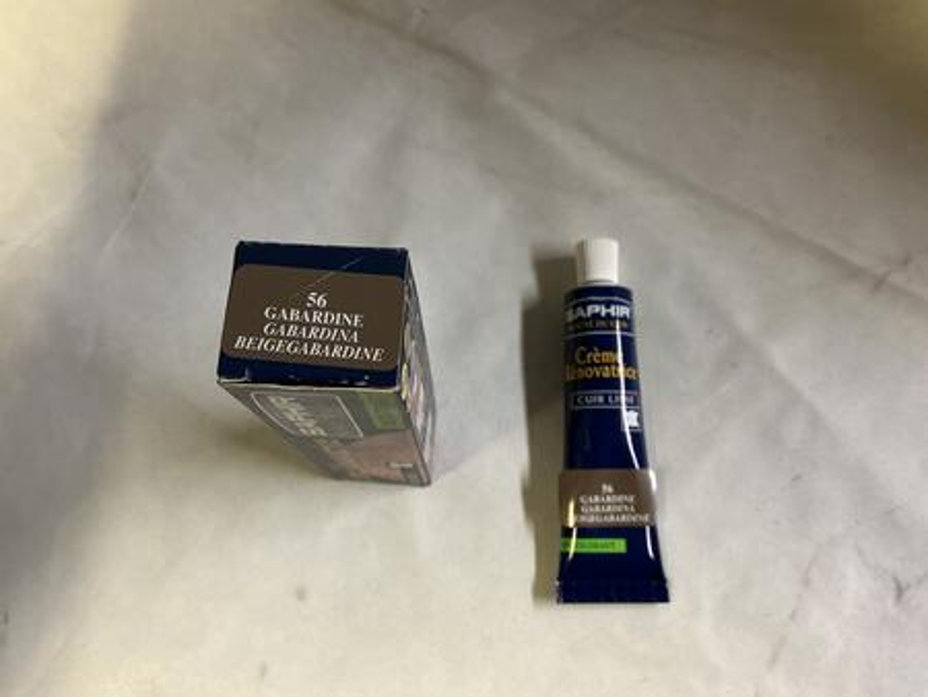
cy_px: 348
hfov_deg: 61.6
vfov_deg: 48.3
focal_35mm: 29
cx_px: 464
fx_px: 778
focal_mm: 3
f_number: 1.8
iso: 125
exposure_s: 1/50
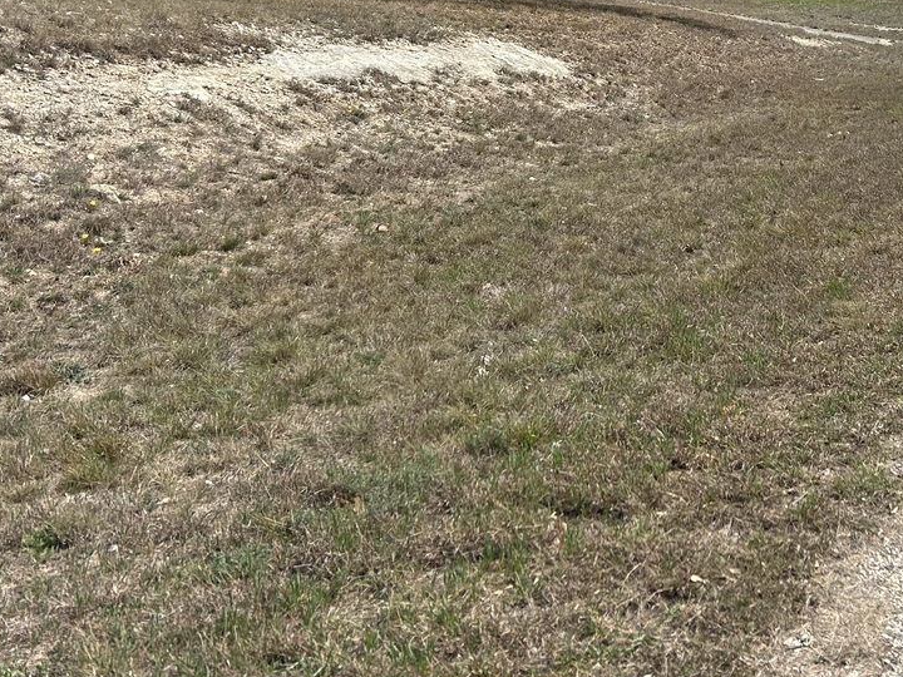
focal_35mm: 52
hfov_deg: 35.7
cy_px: 43
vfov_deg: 26.9
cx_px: 716
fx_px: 1356
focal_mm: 5.7
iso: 50
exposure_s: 1/5587
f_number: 1.5
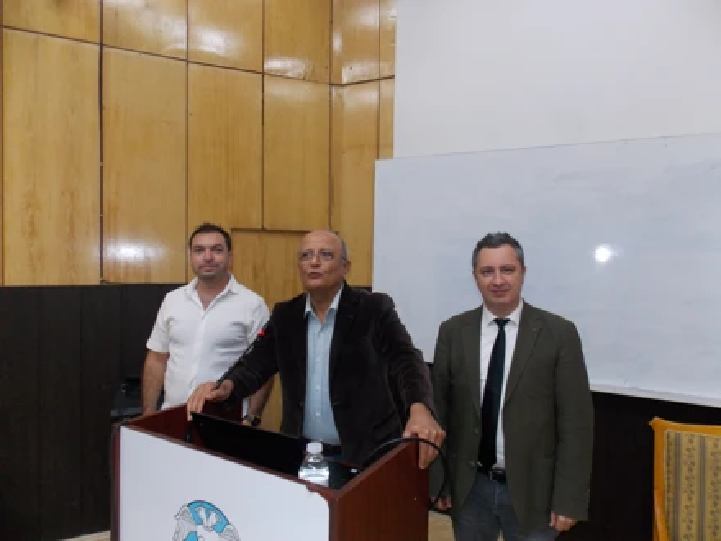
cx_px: 360
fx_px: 479
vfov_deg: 58.9
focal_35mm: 23
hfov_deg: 73.9
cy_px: 270
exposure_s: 1/30
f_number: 3.1
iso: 200
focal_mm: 4
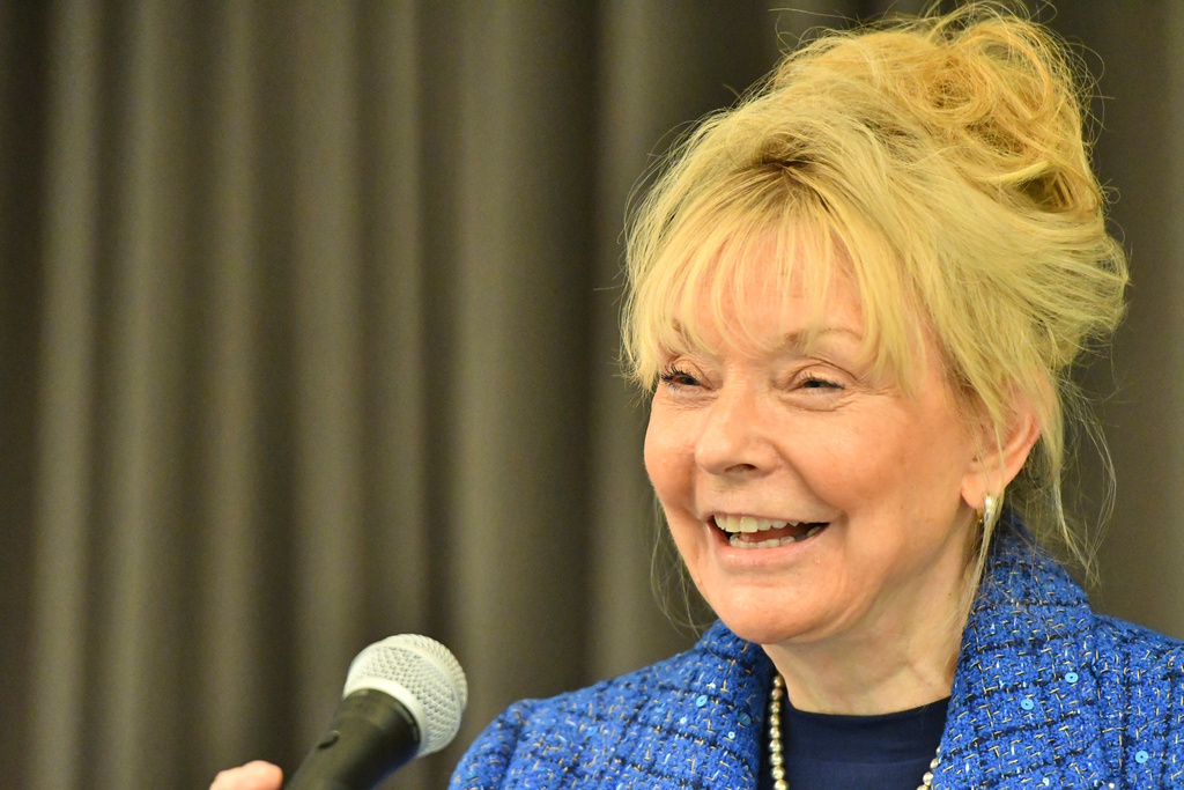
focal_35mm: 300
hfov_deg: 6.9
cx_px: 592
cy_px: 395
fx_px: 9867
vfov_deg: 4.6
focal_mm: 200
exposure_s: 1/200
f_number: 3.5
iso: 10000
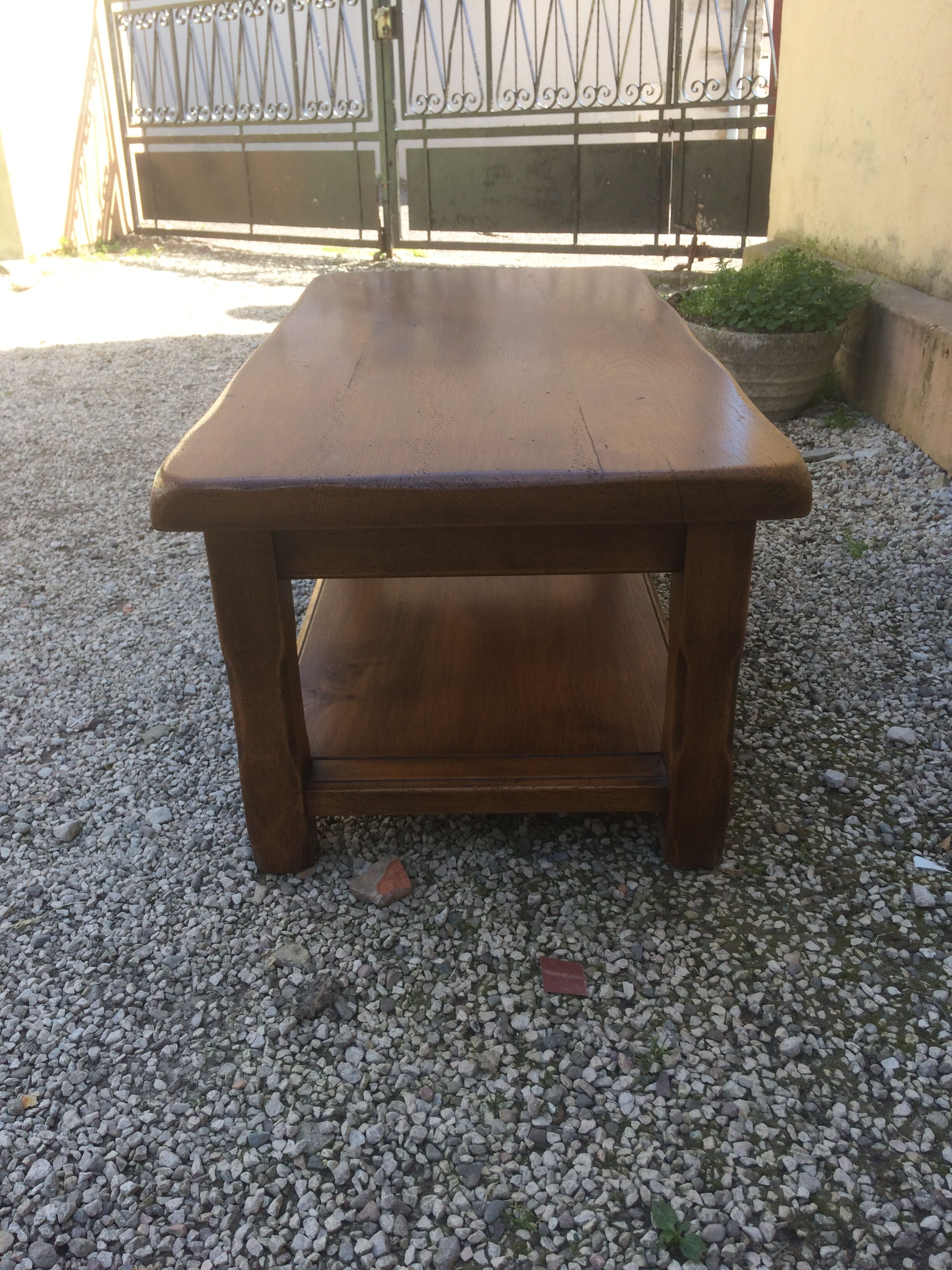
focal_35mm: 29
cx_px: 476
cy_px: 635
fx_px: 1063
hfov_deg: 48.2
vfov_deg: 61.7
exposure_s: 1/354
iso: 32
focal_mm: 4.15
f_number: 2.2
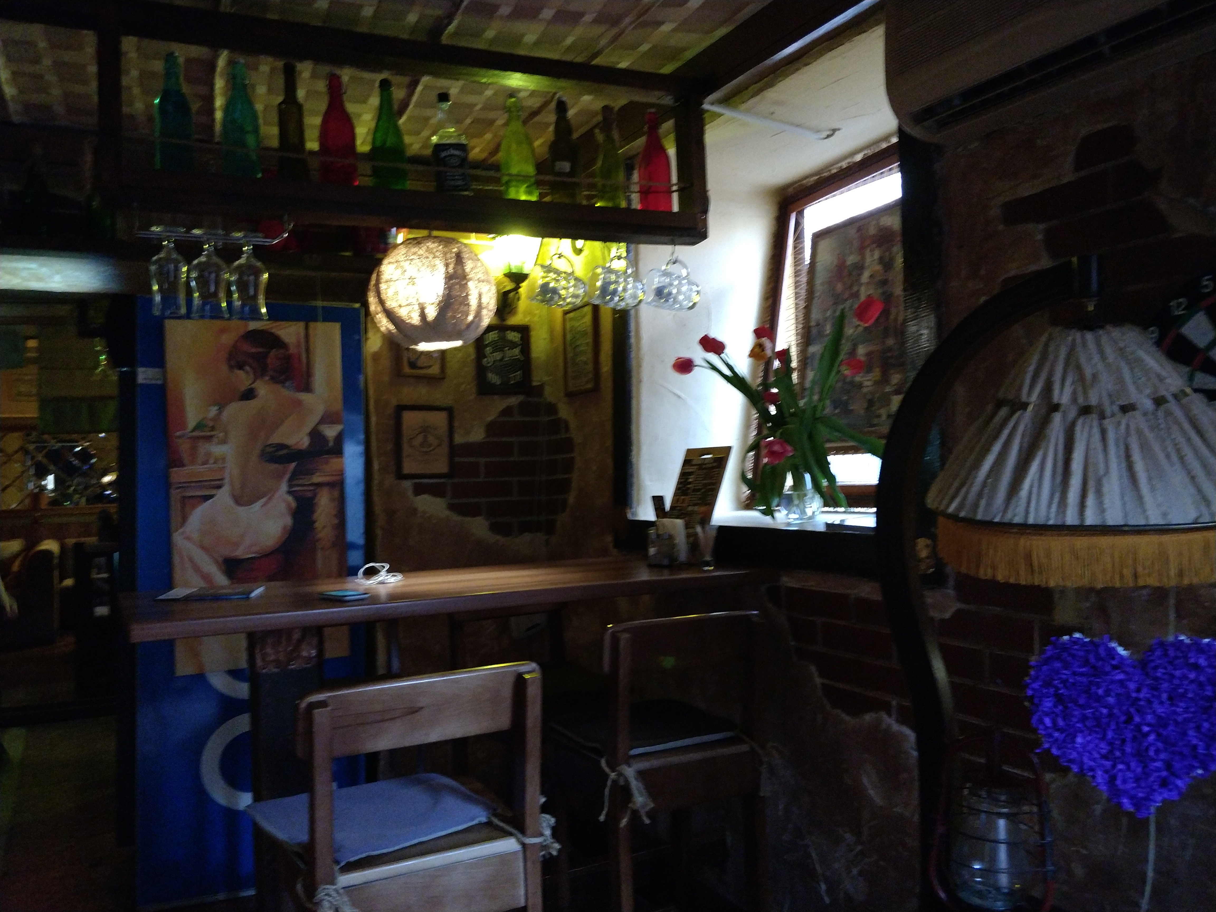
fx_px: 843
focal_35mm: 24
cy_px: 456
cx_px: 608
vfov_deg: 56.8
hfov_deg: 71.6
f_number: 1.7
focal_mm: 4.1
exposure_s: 1/17
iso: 1250
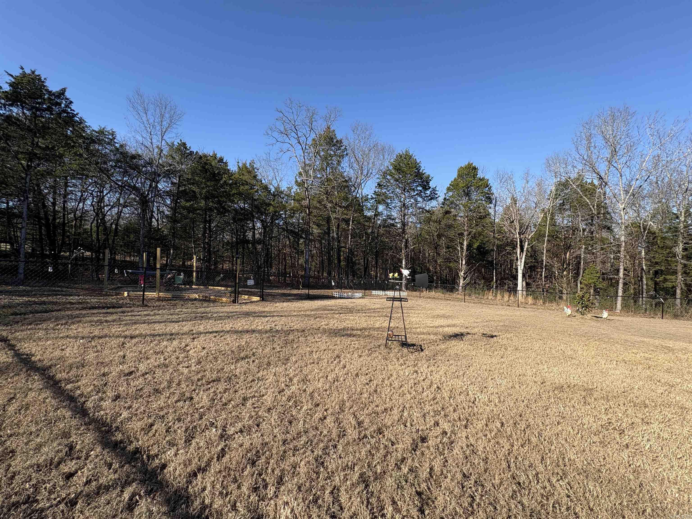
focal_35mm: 14
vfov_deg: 85.7
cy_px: 260
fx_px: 280
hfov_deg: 102.1
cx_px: 346
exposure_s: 1/787
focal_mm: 2.22
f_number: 2.2
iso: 40
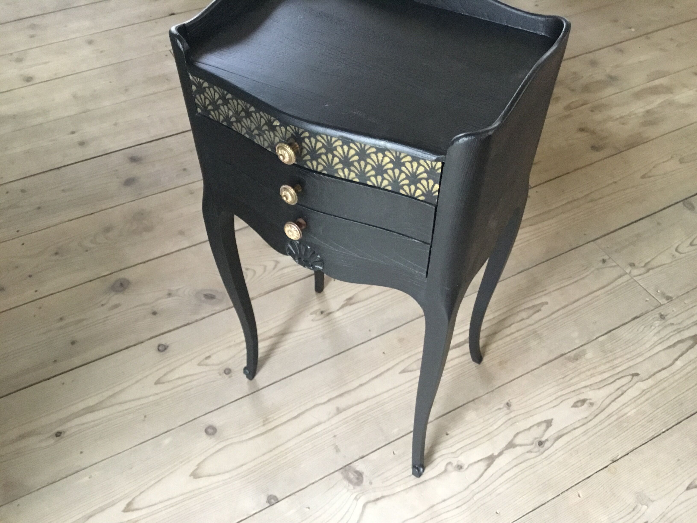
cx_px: 348
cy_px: 262
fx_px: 624
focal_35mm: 31
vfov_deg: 45.4
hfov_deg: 58.4
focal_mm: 3.3
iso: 250
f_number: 2.4
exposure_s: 1/17
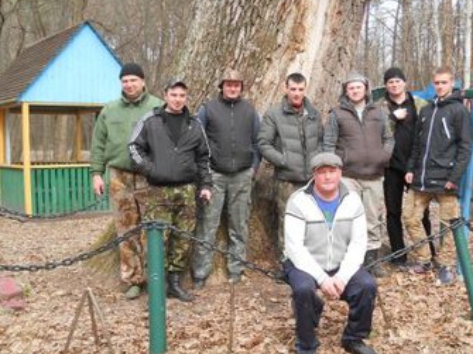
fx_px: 669
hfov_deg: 38.8
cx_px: 280
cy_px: 169
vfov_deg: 29.7
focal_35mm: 49
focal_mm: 6.72
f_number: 3.1
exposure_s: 1/200
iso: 80
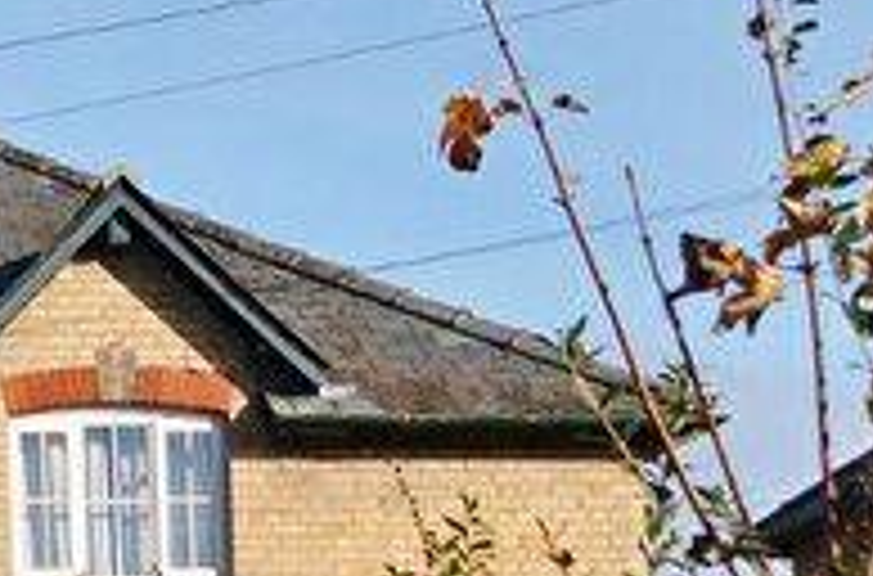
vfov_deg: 9.2
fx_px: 3577
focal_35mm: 148
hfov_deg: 12.7
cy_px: 538
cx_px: -675
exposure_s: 1/125
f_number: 4
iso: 125
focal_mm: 15.1
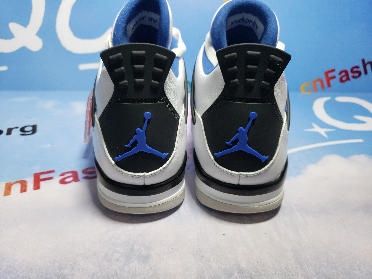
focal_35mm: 26
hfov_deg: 67.3
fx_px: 279
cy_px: 140
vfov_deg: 53.1
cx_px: 186
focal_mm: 4.3
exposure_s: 1/262
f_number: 1.5
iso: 50
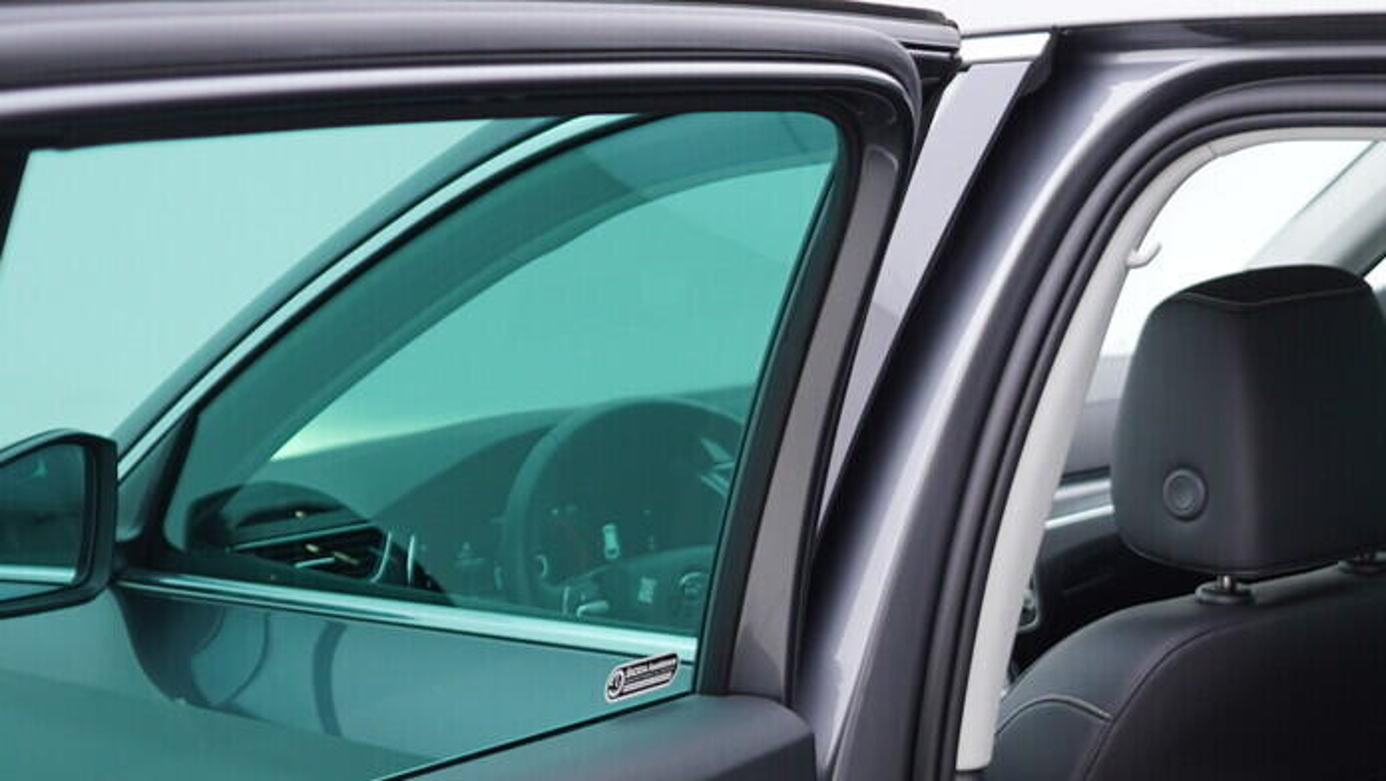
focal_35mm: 78
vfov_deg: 15.1
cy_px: 877
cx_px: 1147
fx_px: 2867
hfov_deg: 26.6
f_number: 2.8
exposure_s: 1/40
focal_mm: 24
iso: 125
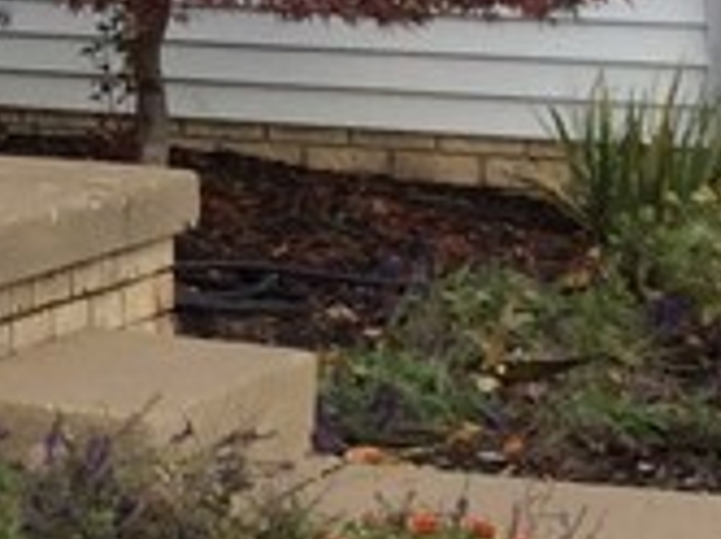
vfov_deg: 7.3
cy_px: -335
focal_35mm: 198
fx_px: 4118
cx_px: -1125
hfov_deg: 8.9
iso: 32
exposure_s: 1/743
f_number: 2.4
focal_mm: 3.3
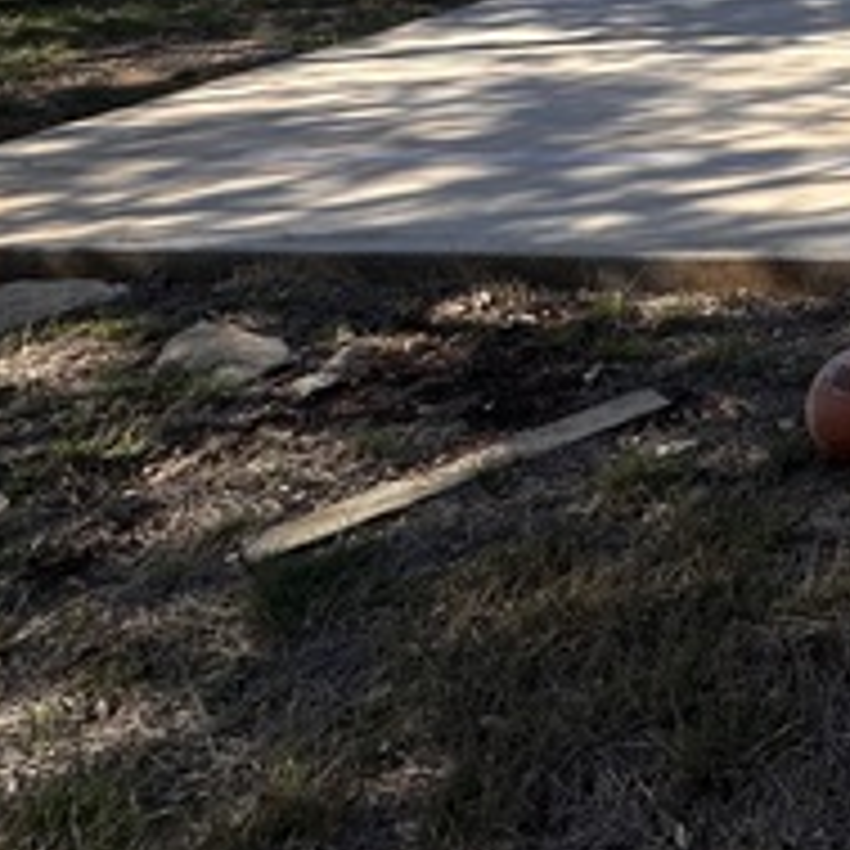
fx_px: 1167
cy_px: -216
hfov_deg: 30.6
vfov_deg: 31.9
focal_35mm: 42
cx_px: 1129
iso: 40
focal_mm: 2.22
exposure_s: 1/1531
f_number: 2.2
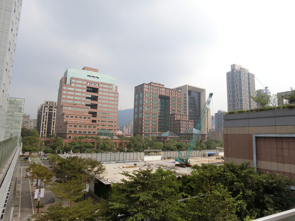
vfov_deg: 63.4
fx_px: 179
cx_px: 148
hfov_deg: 79.0
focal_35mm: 21
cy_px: 110
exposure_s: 1/1250
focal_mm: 4.58
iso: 80
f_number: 2.8
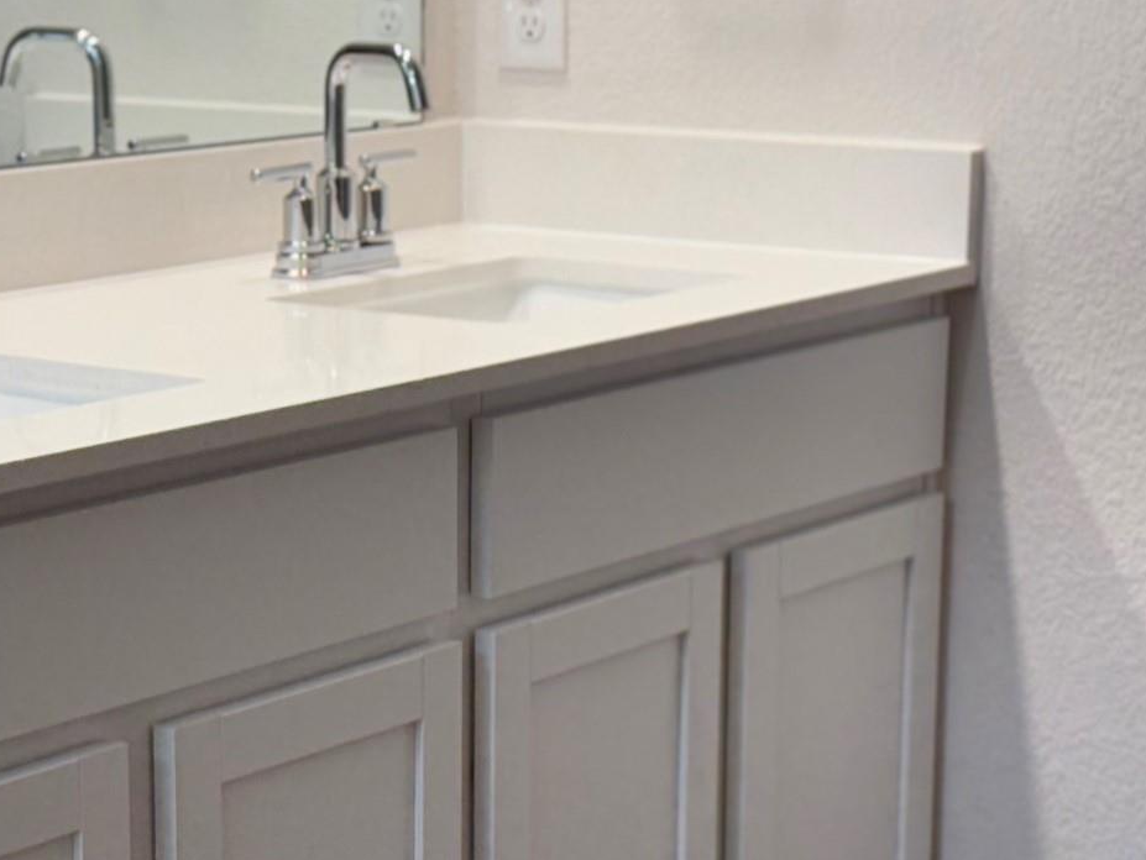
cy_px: 725
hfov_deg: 18.5
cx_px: 403
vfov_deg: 13.9
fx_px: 3511
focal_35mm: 106
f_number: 1.78
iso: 100
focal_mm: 6.76
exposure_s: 1/60
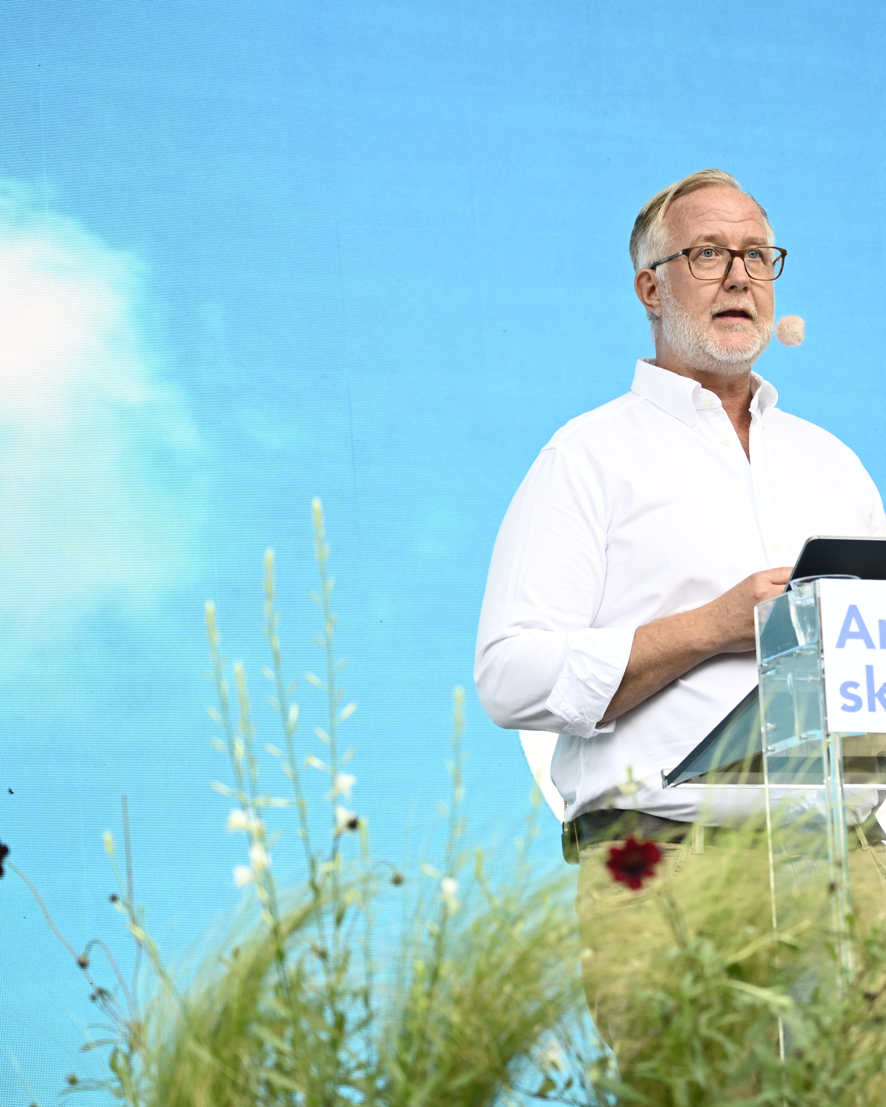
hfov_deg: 9.1
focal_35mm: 169
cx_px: 768
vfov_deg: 11.4
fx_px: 5540
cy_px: 554
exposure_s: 1/100
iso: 1000
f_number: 4.5
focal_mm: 120
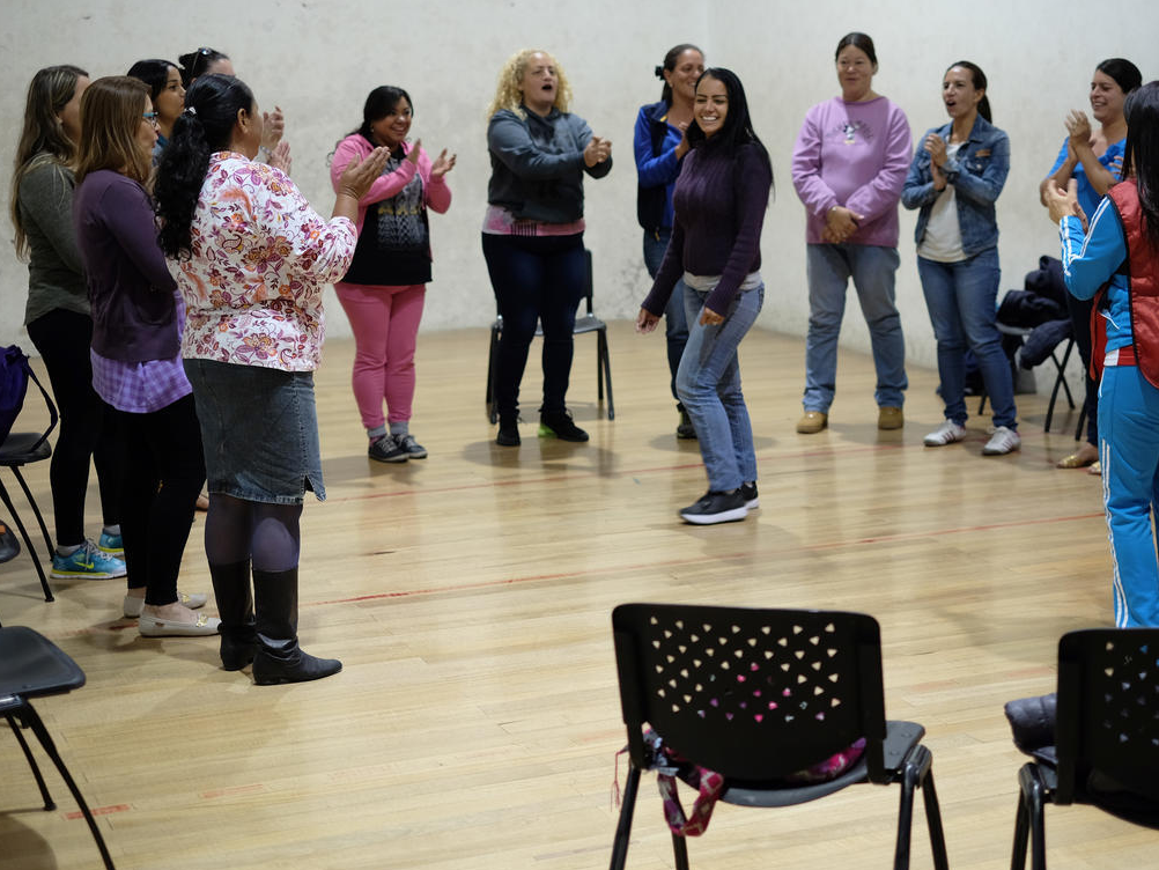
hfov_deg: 31.6
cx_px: 660
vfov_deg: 24.0
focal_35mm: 61
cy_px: 423
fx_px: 2043
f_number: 1.8
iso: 400
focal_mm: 35
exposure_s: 1/105
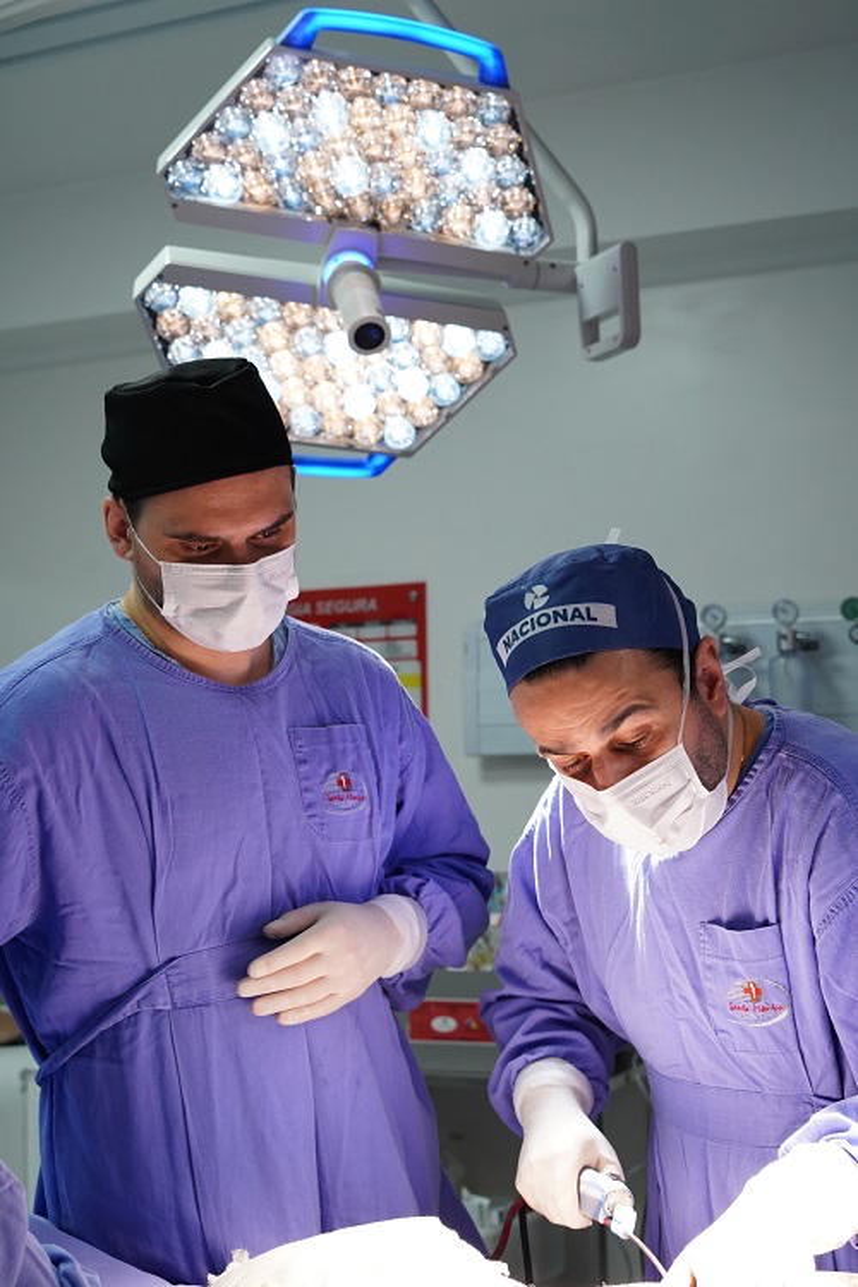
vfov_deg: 39.6
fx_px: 1787
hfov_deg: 27.0
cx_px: 429
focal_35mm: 50
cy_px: 644
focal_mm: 50
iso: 2000
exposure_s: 1/160
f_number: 5.6
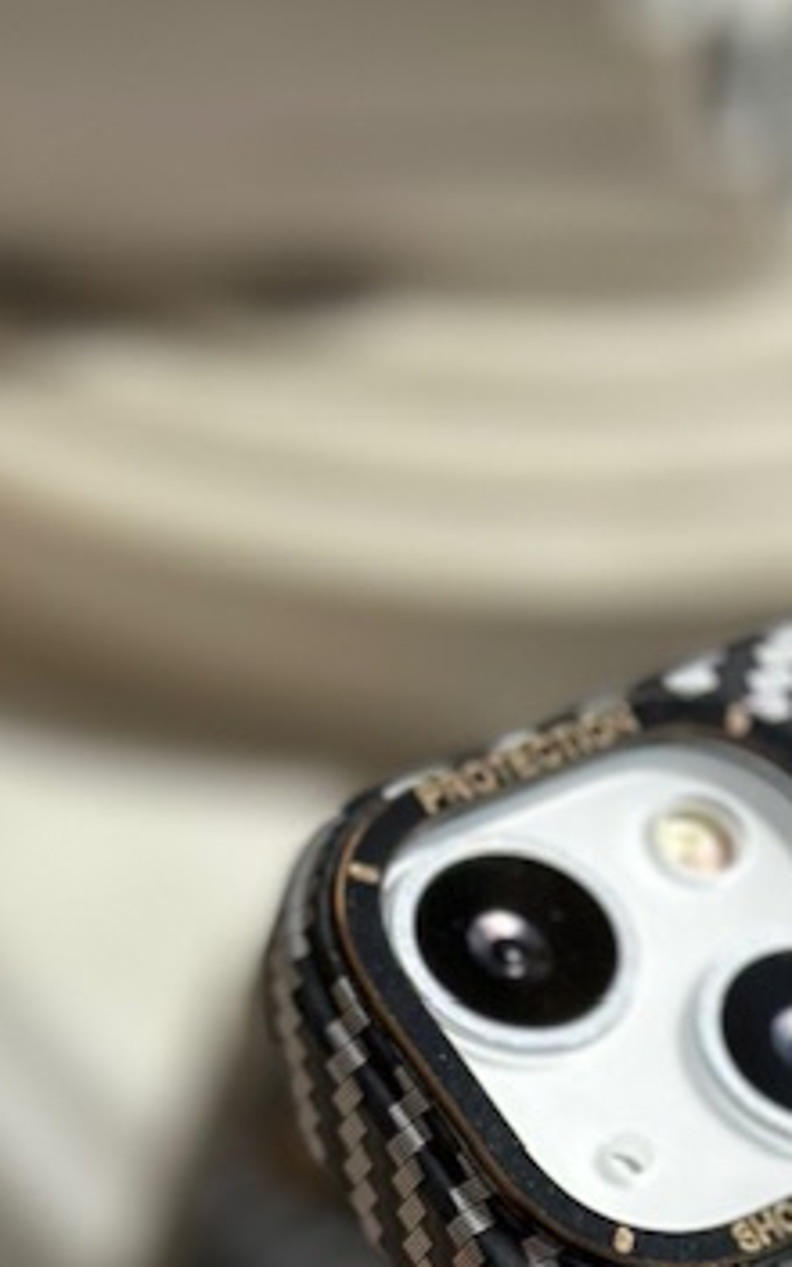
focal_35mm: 185
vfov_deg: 11.0
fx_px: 6389
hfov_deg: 7.0
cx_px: 1177
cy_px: 1710
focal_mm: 6.86
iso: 100
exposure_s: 1/12048
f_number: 1.78
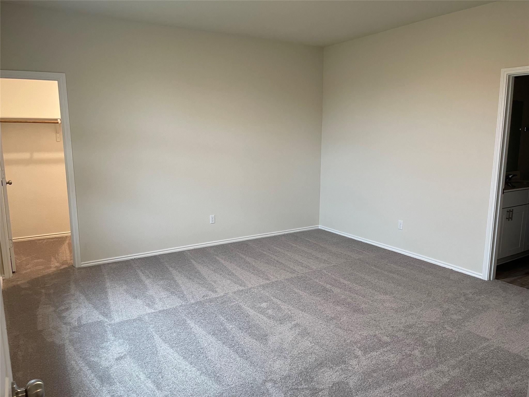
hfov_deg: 67.3
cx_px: 264
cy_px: 198
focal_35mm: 26
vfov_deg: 53.1
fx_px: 397
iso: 160
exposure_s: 1/60
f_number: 1.6
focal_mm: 5.1
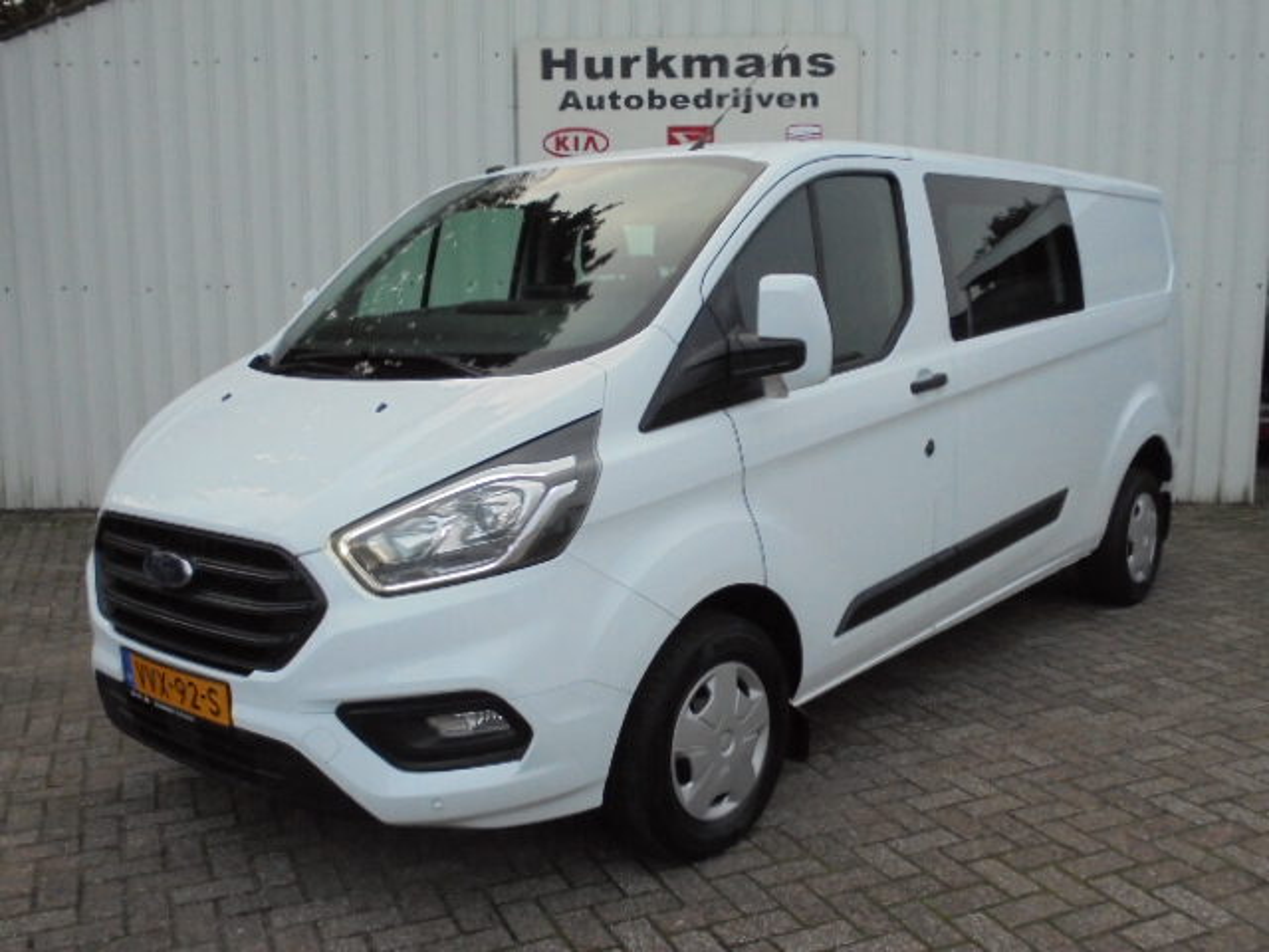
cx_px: 634
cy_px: 476
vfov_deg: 41.8
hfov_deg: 54.0
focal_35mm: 34
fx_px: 1246
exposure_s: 1/250
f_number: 4
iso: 400
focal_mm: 6.1
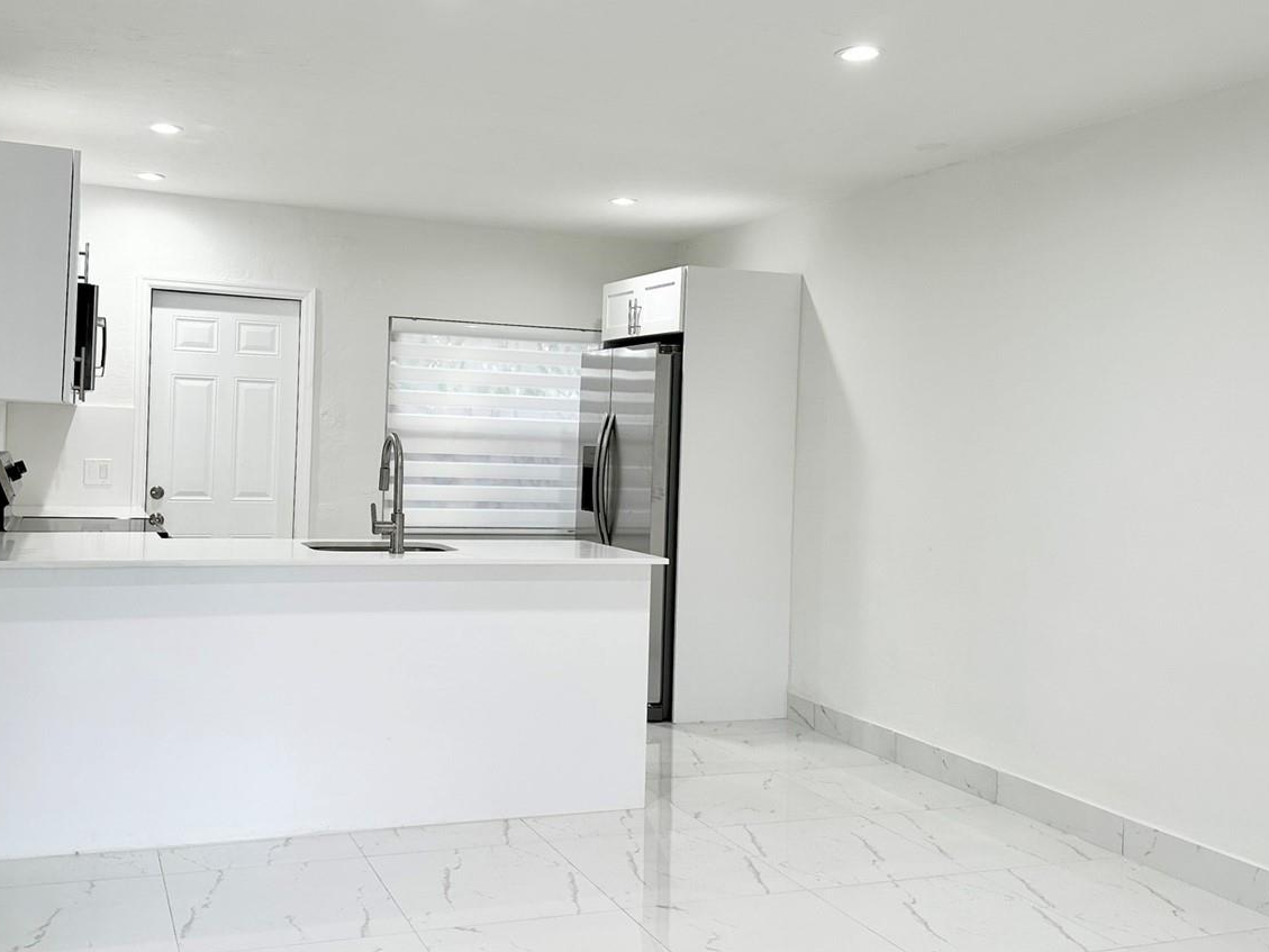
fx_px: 1247
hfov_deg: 53.7
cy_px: 441
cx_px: 527
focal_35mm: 34
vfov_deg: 41.8
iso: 100
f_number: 1.78
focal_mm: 6.86
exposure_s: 1/120
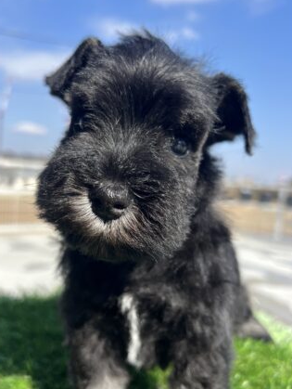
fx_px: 348
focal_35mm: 31
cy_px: 221
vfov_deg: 58.1
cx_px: 131
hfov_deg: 45.4
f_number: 1.5
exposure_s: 1/2008
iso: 50
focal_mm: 5.7
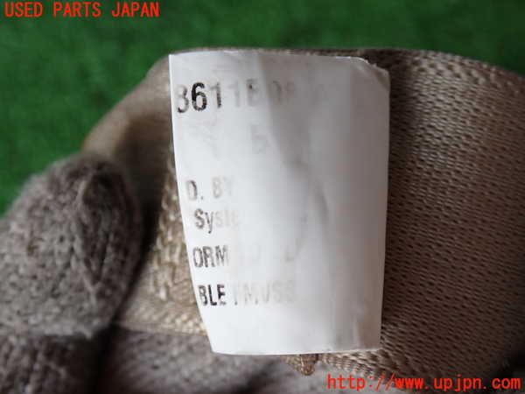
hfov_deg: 40.4
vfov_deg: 30.9
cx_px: 262
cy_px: 197
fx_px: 713
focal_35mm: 47
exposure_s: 1/60
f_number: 3.1
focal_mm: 8.4
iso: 200
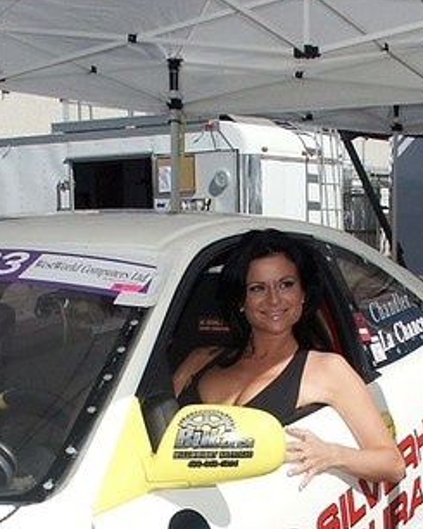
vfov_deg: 25.3
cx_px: 214
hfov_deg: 20.7
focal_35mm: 74
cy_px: 413
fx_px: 1157
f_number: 4
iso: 100
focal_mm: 7.65
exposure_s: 1/2000
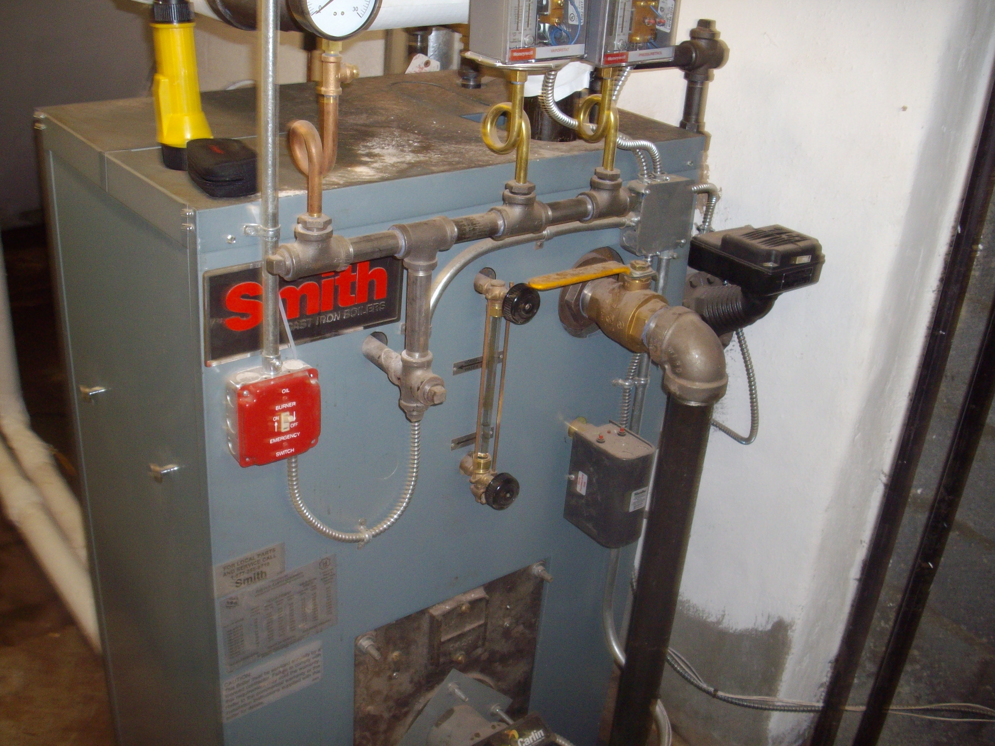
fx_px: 1064
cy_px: 373
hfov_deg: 50.1
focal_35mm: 37
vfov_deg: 38.7
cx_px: 498
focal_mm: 6.2
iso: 160
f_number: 2.8
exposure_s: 1/50
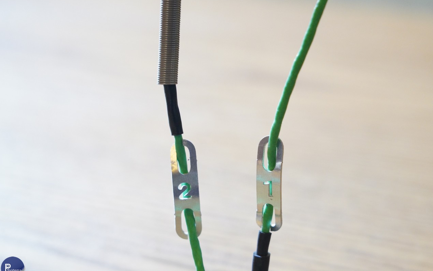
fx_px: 1275
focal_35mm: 108
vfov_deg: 12.1
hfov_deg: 19.3
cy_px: 136
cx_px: 218
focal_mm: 105
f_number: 7.1
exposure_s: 1/80
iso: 12800
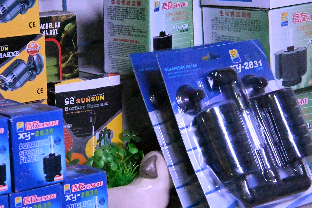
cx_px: 114
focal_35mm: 109
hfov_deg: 18.7
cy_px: 99
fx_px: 945
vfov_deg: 12.6
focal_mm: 50
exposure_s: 1/2000
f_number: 7.1
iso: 51200
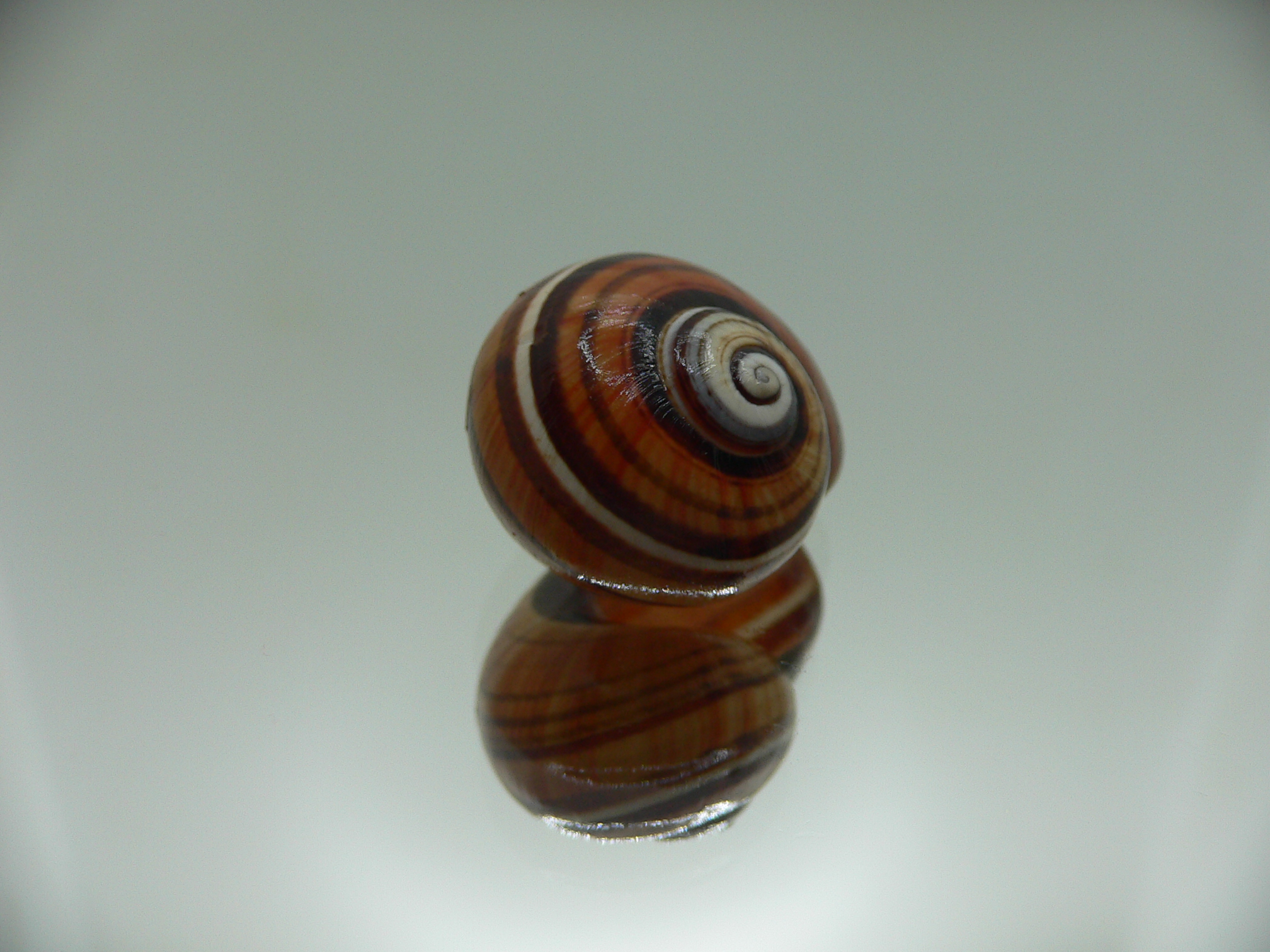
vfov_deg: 40.7
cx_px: 635
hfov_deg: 52.6
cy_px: 476
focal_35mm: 35
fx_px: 1284
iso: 80
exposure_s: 1/100
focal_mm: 4.6
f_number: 2.8
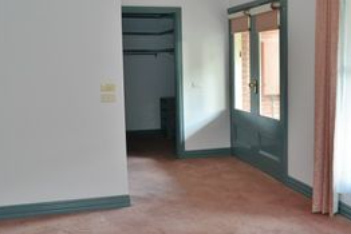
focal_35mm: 43
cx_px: 244
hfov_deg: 44.5
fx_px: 419
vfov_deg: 31.2
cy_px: 102
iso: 400
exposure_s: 1/30
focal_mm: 16
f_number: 3.5
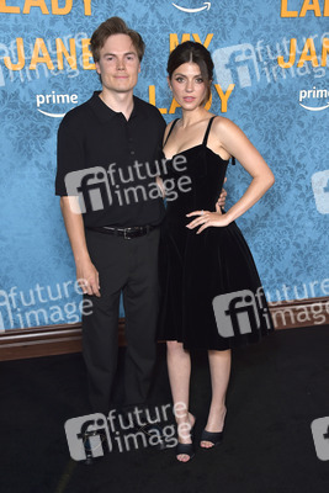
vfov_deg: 44.5
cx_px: 164
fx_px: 603
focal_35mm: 44
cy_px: 246
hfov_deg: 30.5
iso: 640
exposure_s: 1/200
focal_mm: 44
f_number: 6.3
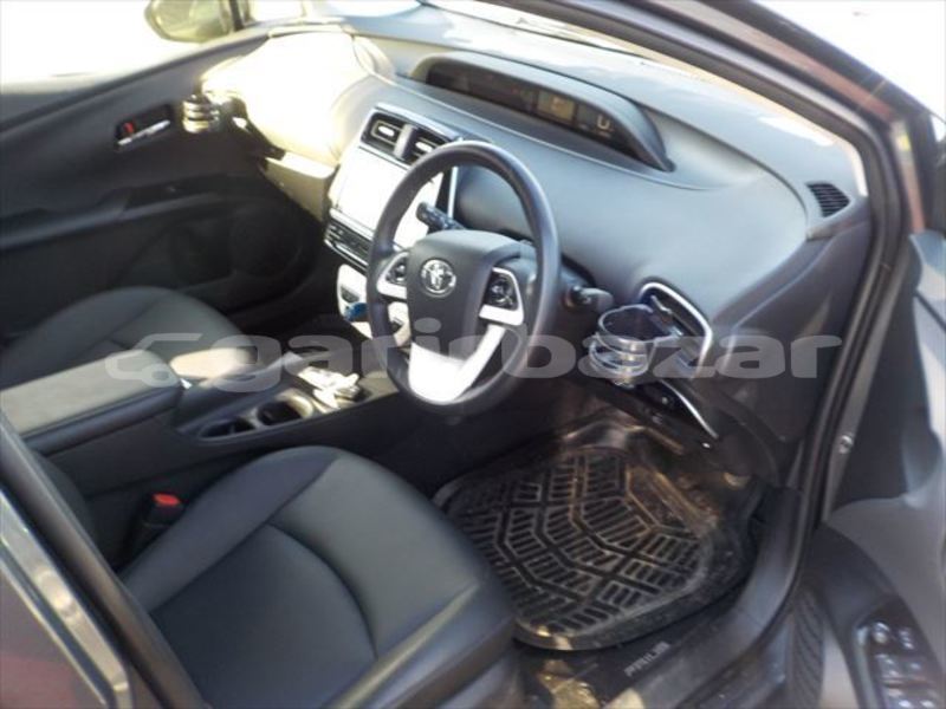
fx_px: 820
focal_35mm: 30
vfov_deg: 46.8
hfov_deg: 60.0
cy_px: 354
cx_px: 473
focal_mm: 4.1
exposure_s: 1/40
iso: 125
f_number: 3.3
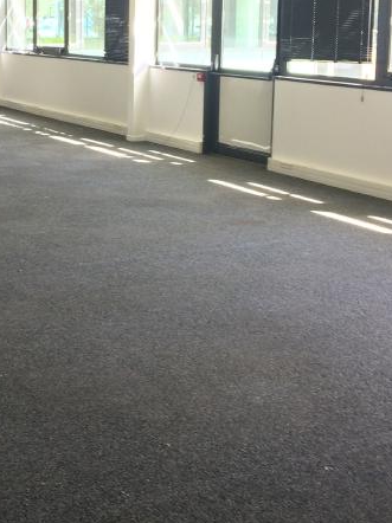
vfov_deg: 30.4
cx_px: 92
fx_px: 952
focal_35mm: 63
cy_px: 149
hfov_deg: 23.0
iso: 40
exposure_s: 1/33
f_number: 2.2
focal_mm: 4.15
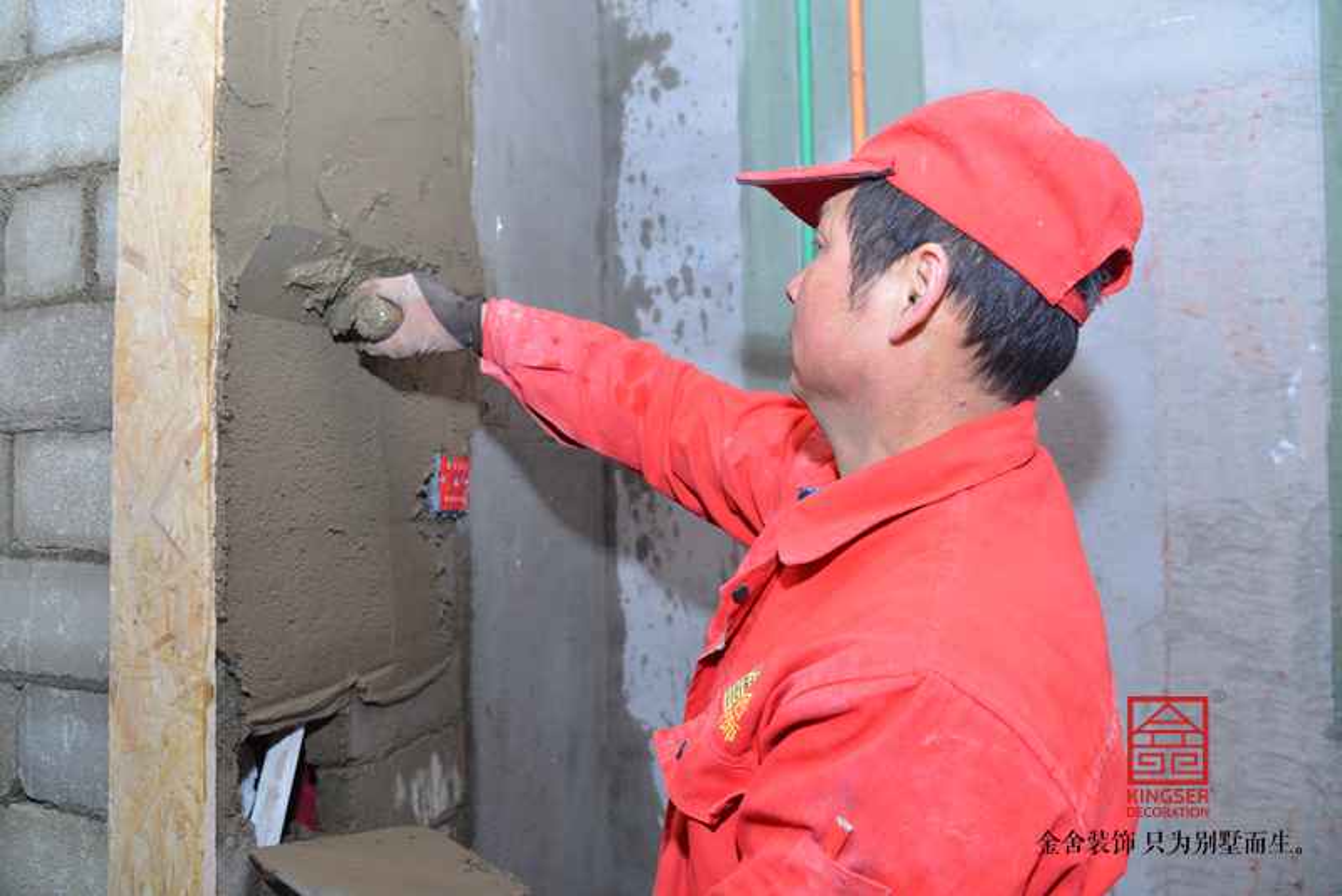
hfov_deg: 67.4
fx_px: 1007
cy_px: 448
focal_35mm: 27
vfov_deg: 48.0
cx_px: 671
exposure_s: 1/100
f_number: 4.5
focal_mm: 27
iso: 320
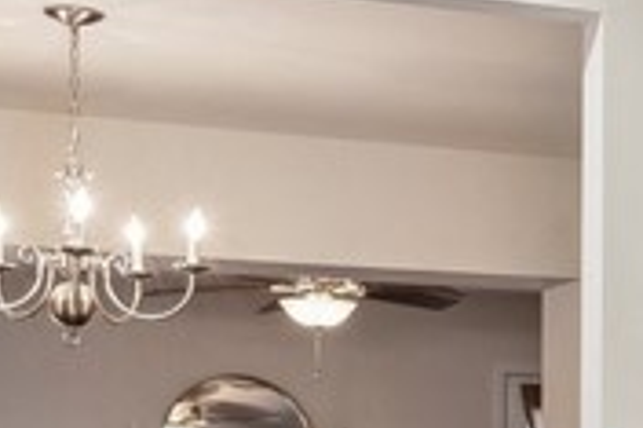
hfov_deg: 15.2
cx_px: 1151
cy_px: 521
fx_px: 2088
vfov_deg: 11.4
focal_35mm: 117
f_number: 7.1
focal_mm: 19
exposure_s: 1/6
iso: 250
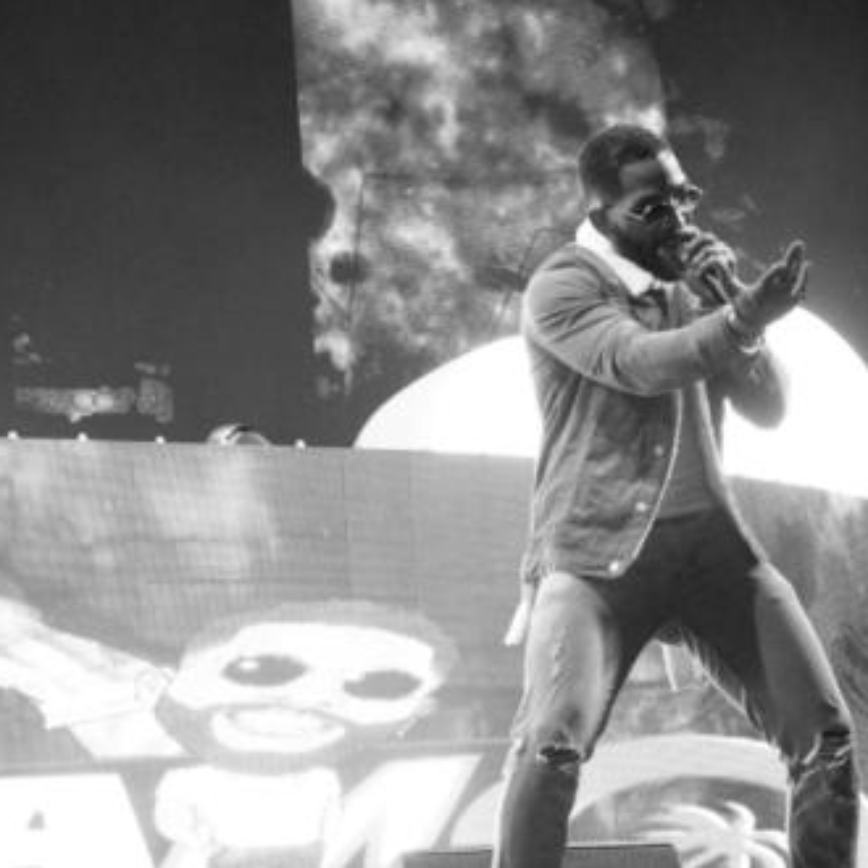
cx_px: 539
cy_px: 433
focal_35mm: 144
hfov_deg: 12.1
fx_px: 4085
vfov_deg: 12.1
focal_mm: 75
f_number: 5
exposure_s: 1/250
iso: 560
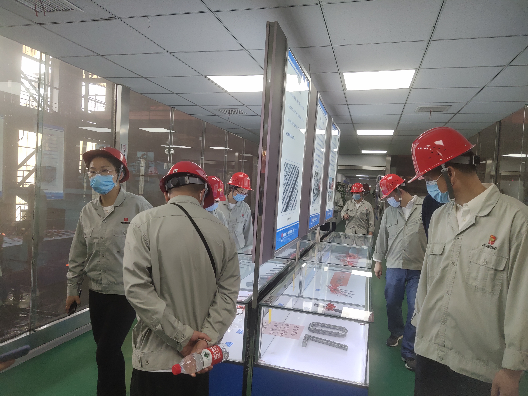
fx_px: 381
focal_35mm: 25
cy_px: 198
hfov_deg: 69.4
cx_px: 264
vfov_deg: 54.9
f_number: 1.8
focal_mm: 4.71
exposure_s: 1/214
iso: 55
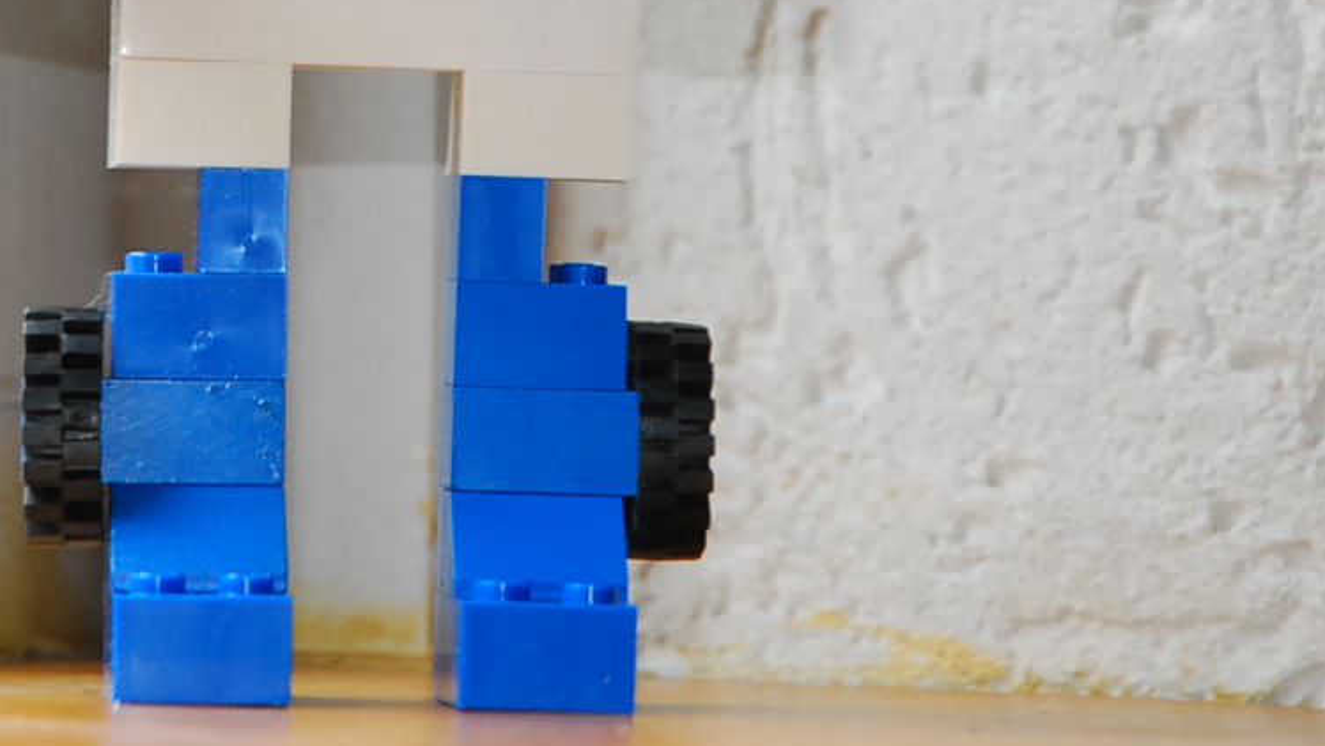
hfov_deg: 7.6
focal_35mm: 285
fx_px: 10015
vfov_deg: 4.2
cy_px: -335
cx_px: 409
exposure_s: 1/60
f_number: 5.6
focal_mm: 70
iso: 800
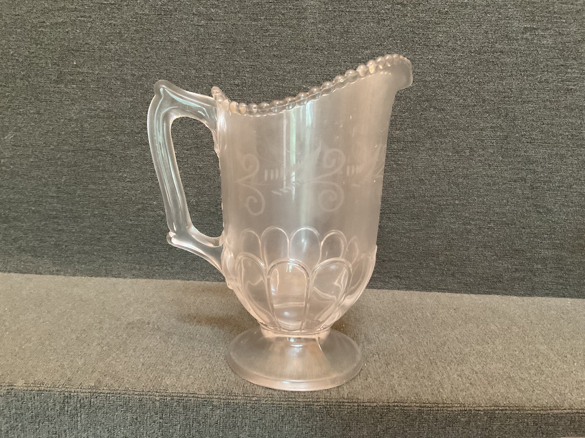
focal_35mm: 29
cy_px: 219
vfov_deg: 48.2
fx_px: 490
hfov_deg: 61.7
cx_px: 292
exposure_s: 1/33
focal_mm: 3
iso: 320
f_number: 1.8
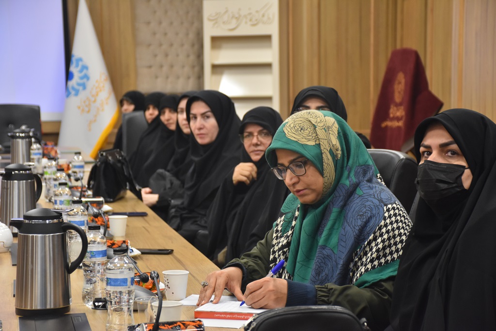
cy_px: 166
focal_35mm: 99
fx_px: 1364
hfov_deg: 20.6
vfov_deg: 13.8
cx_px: 248
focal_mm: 66
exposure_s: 1/60
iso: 1100
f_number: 5
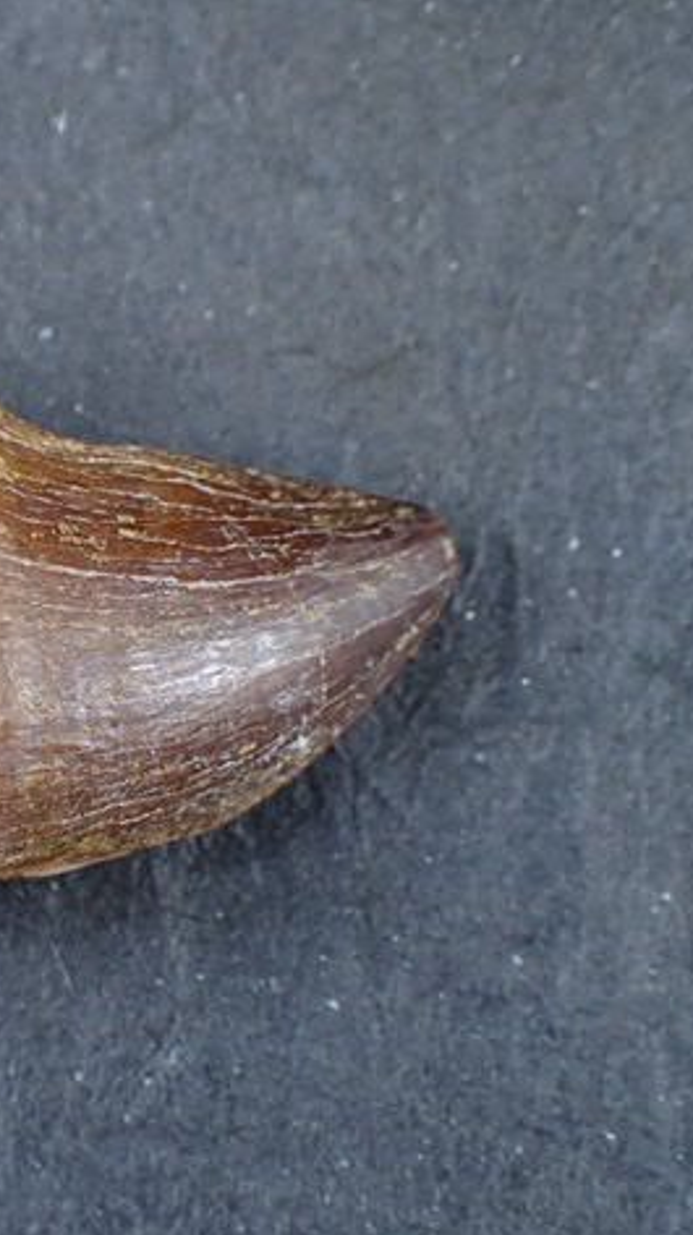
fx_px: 2225
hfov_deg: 17.2
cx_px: -42
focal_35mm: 68
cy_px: 620
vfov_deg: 31.0
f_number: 3.1
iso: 400
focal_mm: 8.41
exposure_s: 1/200
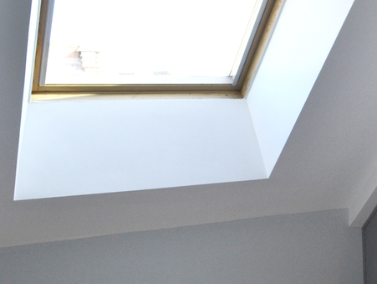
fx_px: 752
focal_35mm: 69
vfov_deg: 20.6
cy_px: 287
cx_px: 425
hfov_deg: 25.8
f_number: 7.1
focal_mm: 18
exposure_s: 1/40
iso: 400
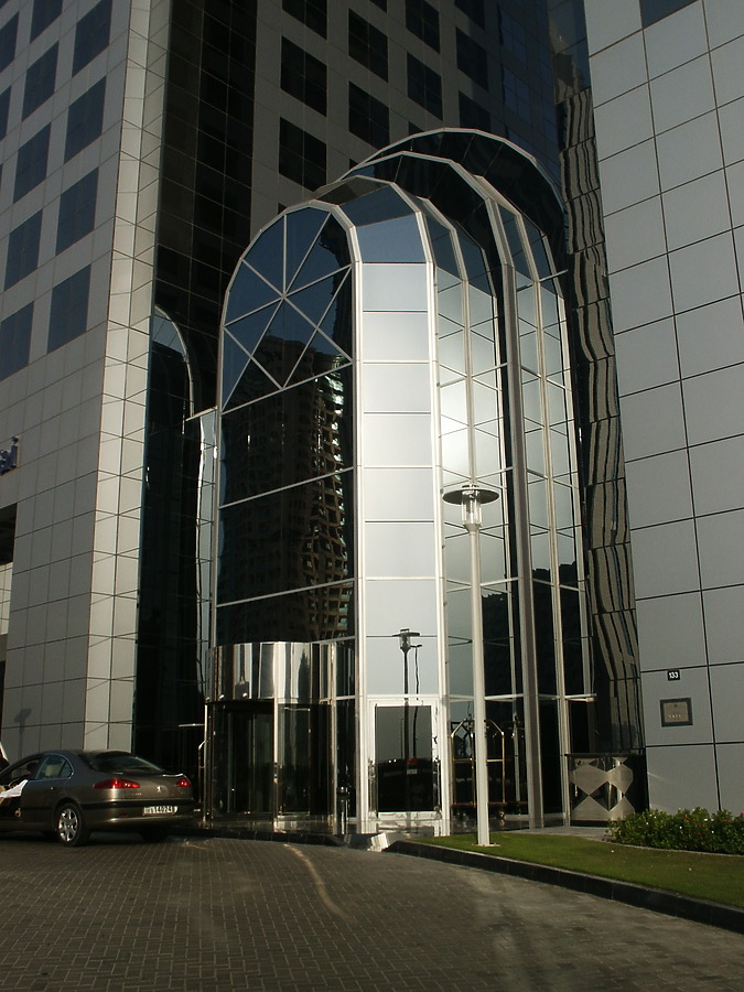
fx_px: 1003
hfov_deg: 40.7
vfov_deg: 52.6
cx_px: 372
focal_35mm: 35
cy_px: 496
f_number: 6.7
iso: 64
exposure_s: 1/500
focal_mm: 7.18
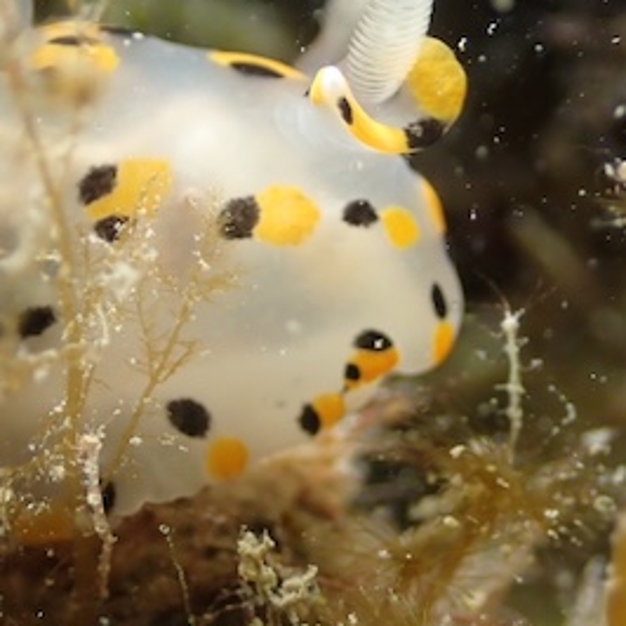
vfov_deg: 15.1
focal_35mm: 115
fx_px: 2353
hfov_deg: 15.1
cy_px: 209
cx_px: 226
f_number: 10
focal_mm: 9.65
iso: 200
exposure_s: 1/50
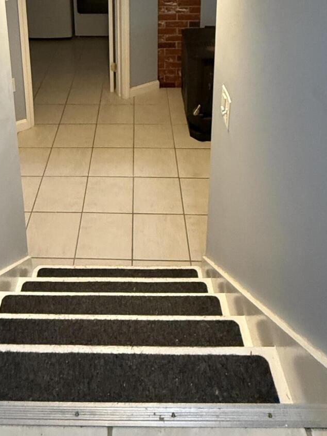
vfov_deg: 45.5
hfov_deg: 42.6
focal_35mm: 33
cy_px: -12
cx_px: 123
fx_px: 416
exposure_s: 1/60
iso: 500
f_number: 2.2
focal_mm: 2.22
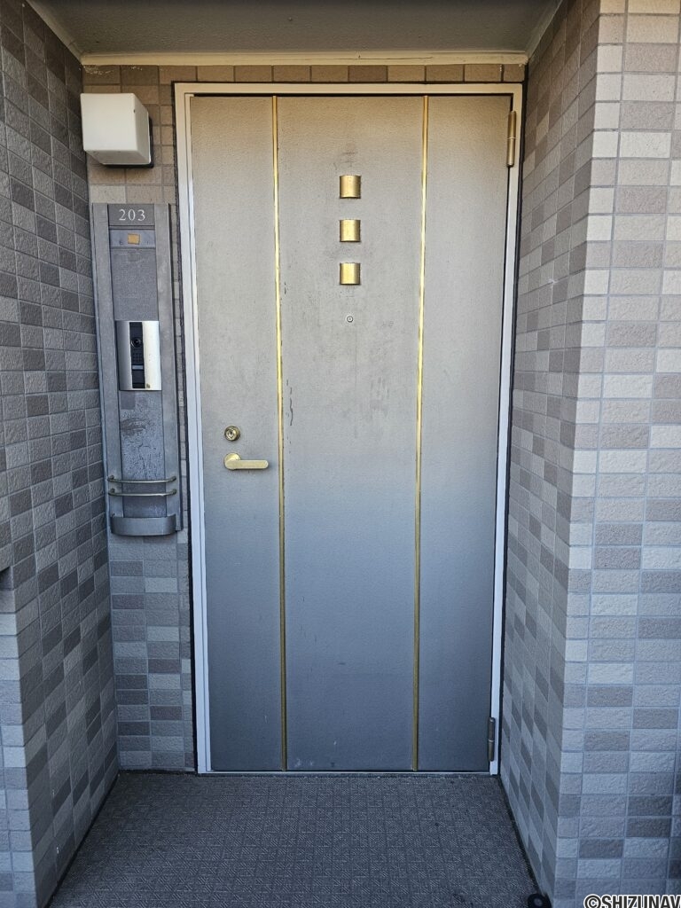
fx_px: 603
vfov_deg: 73.9
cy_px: 454
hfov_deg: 58.9
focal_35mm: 23
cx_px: 340
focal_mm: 6.3
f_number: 1.7
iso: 160
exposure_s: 1/190
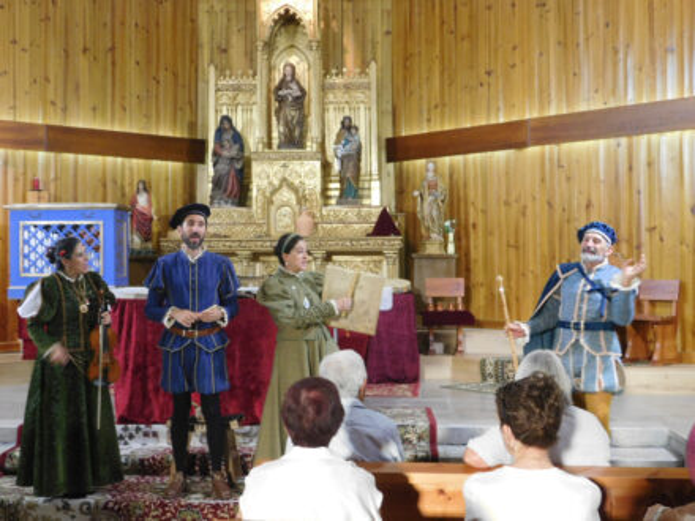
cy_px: 260
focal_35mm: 51
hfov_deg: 37.5
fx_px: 1024
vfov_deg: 28.6
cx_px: 348
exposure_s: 1/15
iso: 400
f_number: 3.8
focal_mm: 9
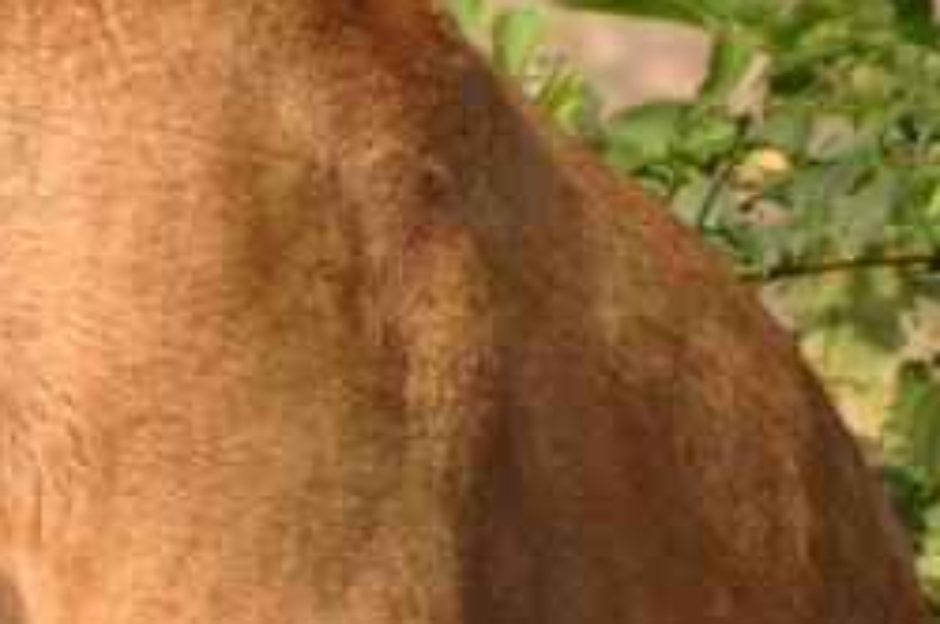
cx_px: 132
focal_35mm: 1299
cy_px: 652
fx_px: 33874
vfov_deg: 1.1
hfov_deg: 1.6
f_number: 5.6
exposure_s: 1/640
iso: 200
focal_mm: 180
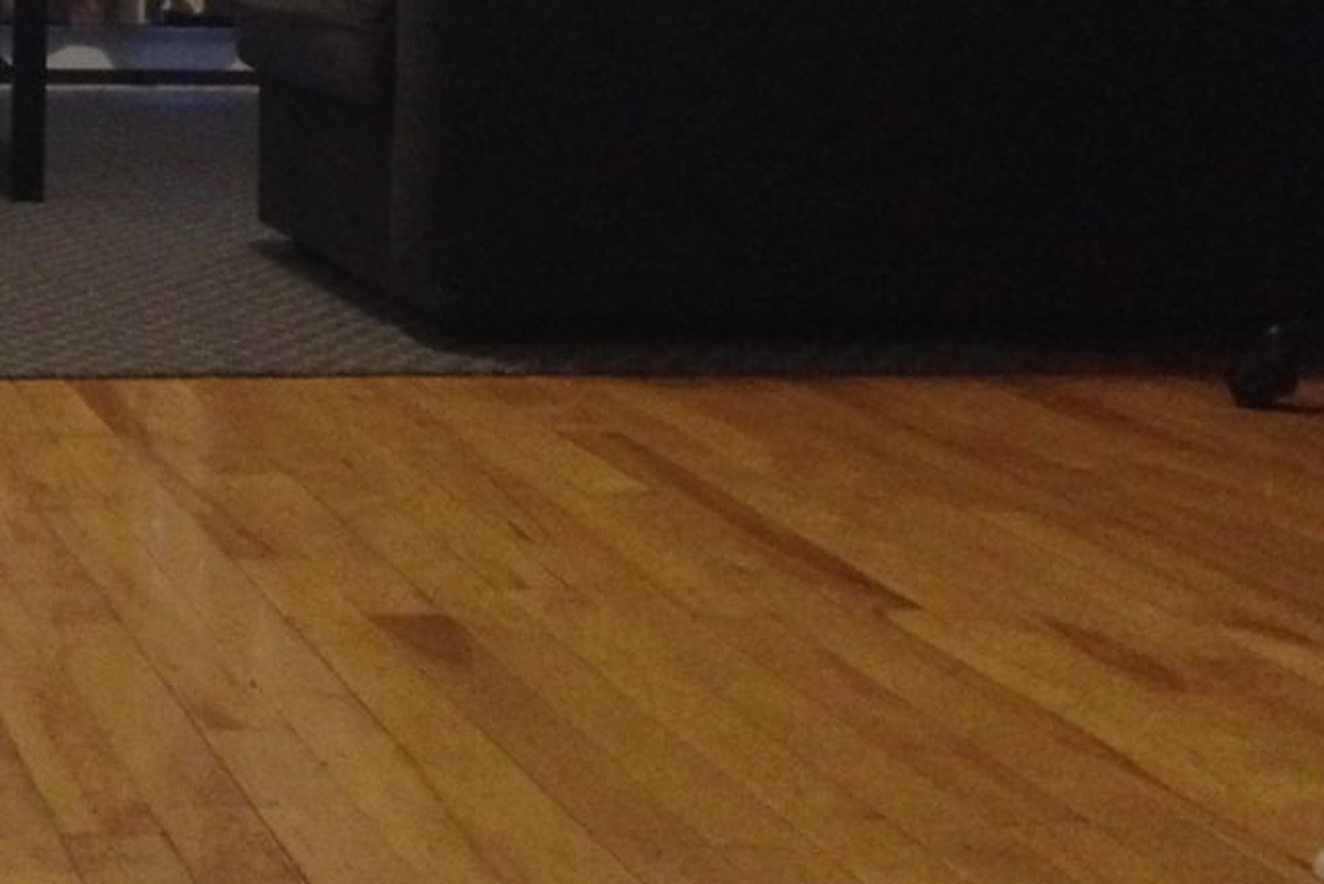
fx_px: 3127
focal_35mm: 85
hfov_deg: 22.7
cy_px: -4
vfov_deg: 15.8
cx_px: -82
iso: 800
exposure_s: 1/15
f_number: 2.4
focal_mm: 4.12
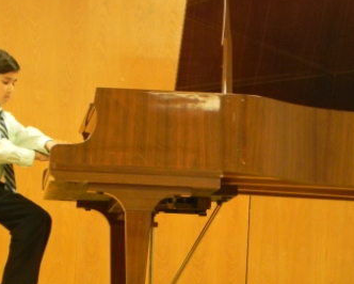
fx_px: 2537
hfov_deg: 8.0
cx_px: 143
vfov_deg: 6.4
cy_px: 149
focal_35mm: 242
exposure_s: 1/22.1
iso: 800
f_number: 4.5
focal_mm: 32.7
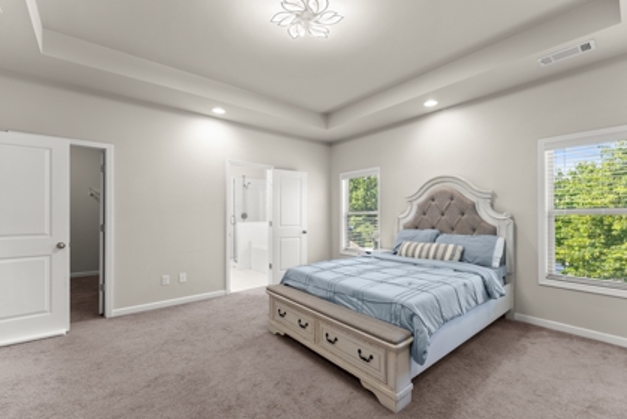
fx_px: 261
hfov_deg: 100.2
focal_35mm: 15
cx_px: 334
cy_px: 220
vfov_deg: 77.4
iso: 800
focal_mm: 14
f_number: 7.1
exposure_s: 1/15
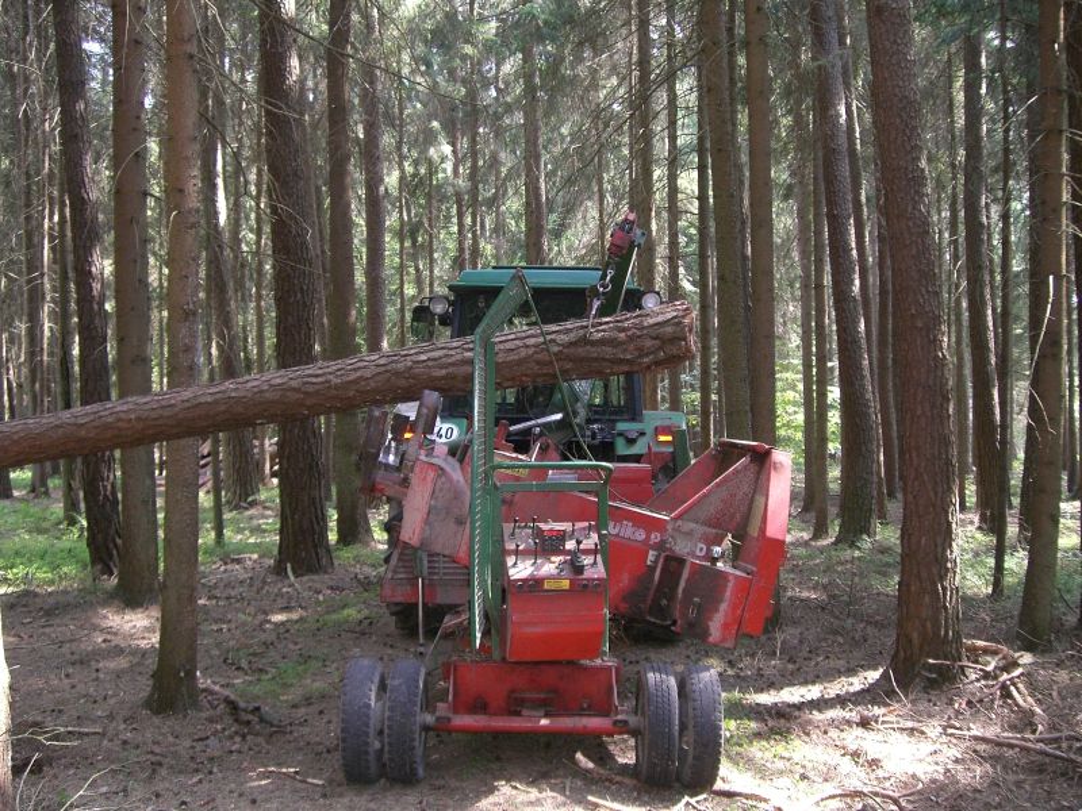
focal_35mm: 38
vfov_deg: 37.7
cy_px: 406
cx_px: 541
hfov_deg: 49.0
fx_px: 1188
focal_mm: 6.2
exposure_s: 1/60
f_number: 2.7
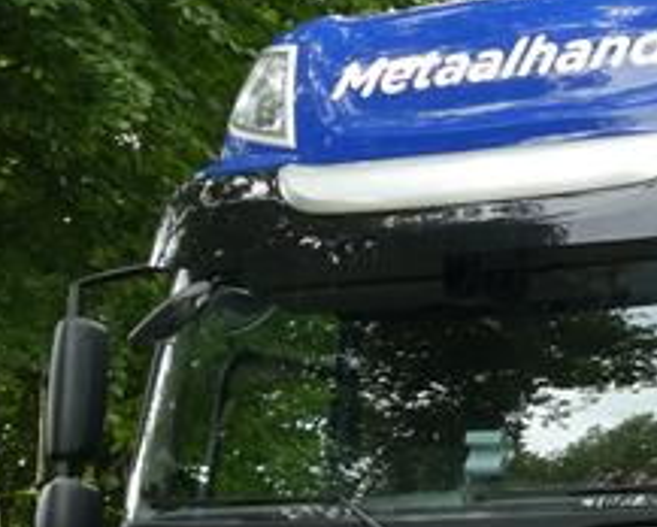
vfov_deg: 11.5
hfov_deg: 14.2
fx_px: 2588
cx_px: 660
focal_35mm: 133
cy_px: 575
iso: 80
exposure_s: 1/80
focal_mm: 6.7
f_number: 3.7
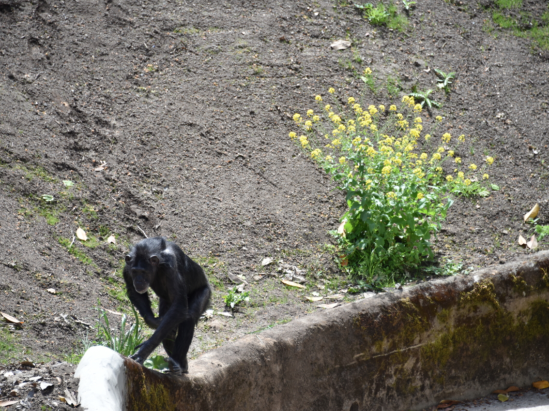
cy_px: 206
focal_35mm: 228
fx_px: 3615
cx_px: 260
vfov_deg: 6.5
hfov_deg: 8.7
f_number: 5.6
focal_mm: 210
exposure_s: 1/500
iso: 360
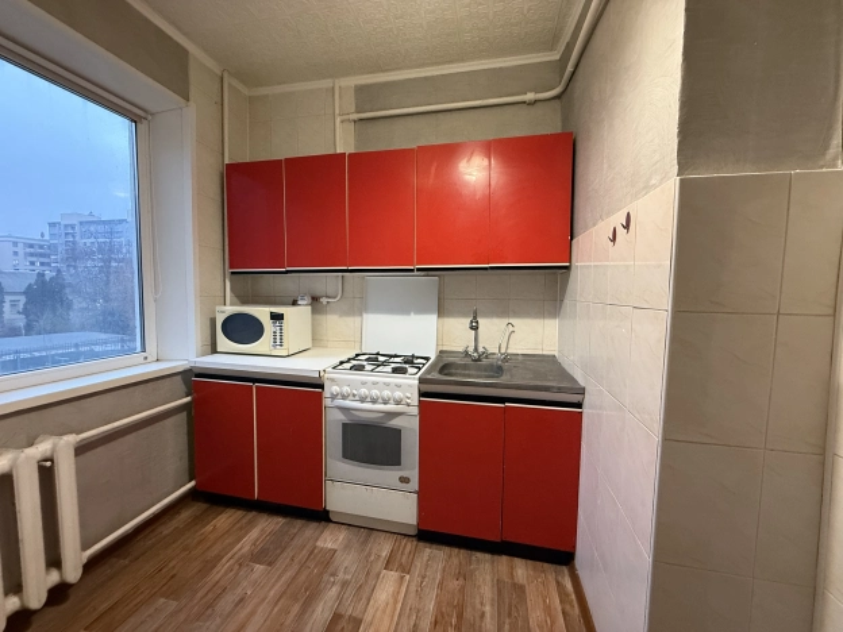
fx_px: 341
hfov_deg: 102.1
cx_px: 422
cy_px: 316
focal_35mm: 14
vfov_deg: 85.7
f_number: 2.2
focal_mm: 2.22
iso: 500
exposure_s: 1/50
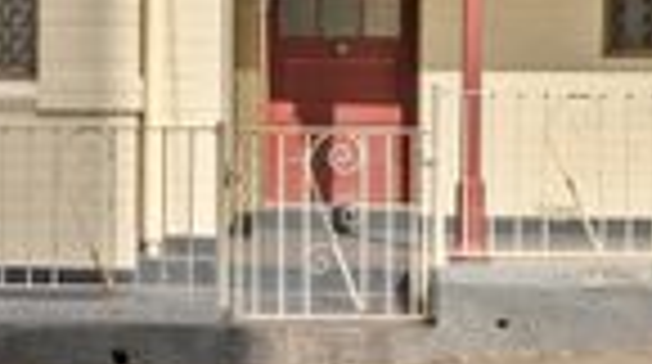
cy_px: -312
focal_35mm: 68
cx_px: 265
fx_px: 1174
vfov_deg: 15.1
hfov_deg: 31.0
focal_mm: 20
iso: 100
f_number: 9
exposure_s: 1/50
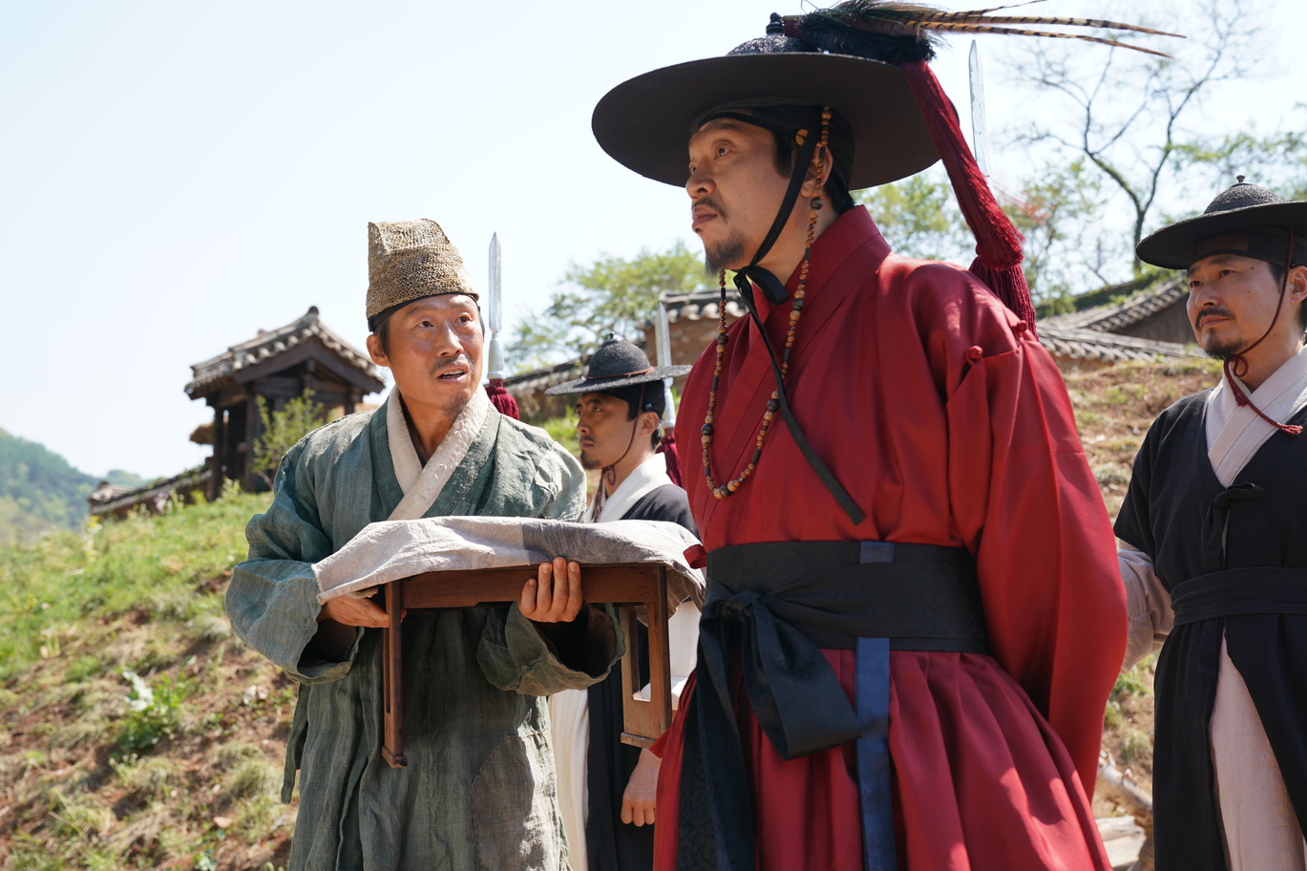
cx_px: 666
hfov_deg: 43.6
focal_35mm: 45
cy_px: 436
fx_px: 1633
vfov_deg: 29.9
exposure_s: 1/400
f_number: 5
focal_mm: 44
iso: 200
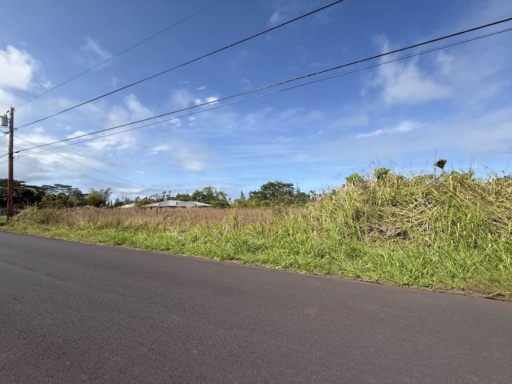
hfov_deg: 102.1
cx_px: 256
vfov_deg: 85.7
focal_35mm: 14
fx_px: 207
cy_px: 192
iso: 50
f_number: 2.2
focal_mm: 2.22
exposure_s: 1/2717
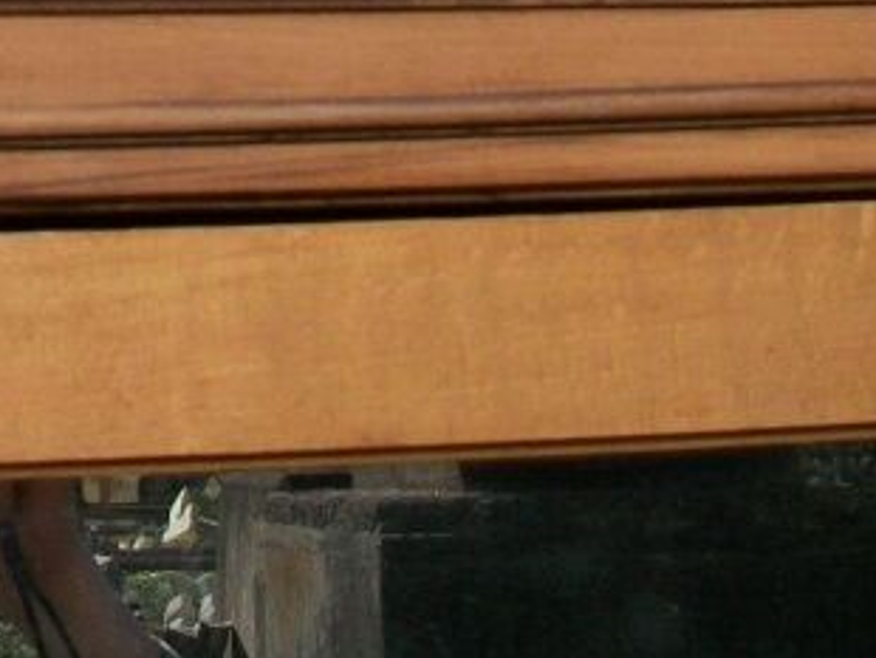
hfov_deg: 14.5
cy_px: -559
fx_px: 3343
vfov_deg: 10.5
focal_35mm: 132
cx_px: -113
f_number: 8.8
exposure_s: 1/400
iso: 80
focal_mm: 5.7
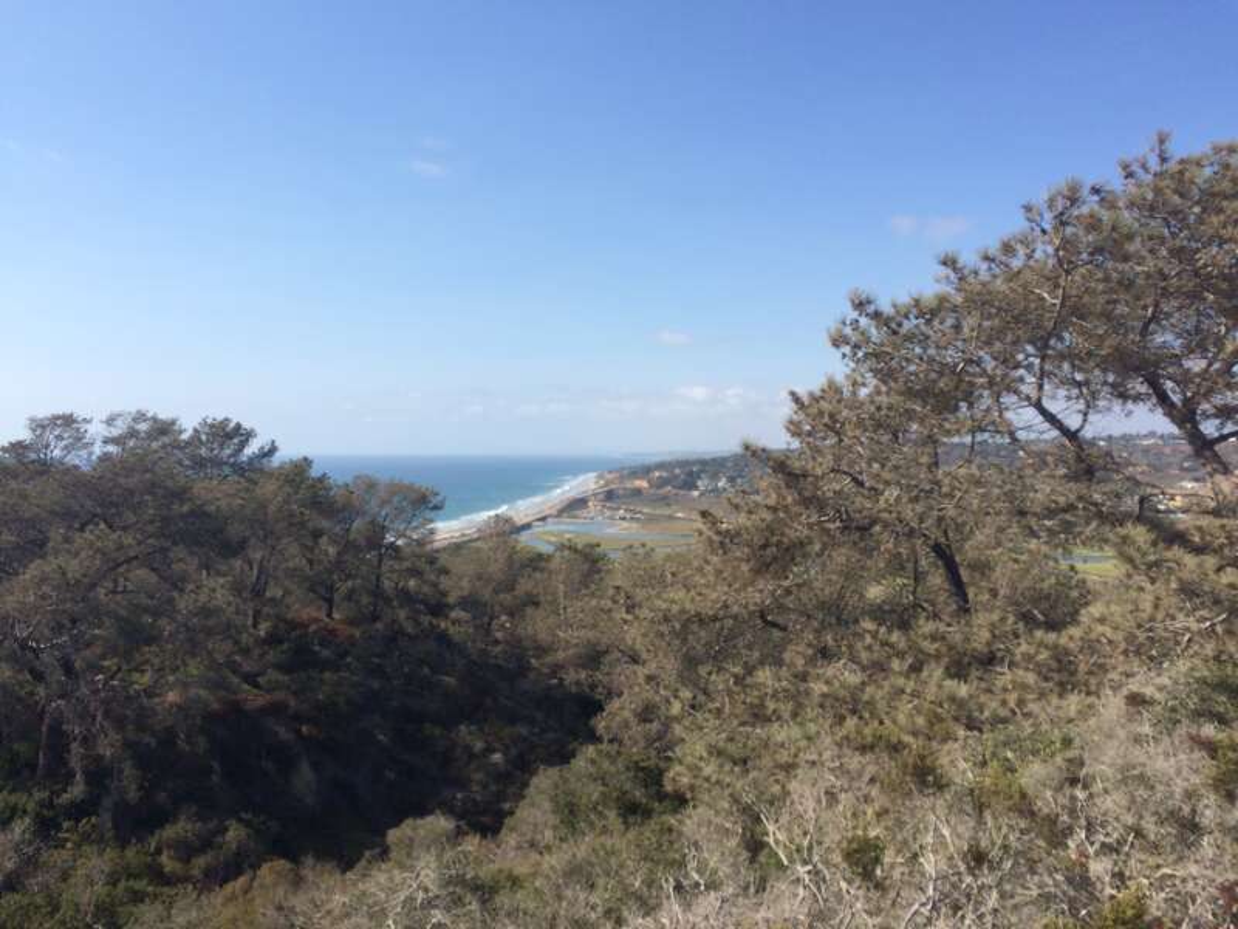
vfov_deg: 48.2
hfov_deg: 61.7
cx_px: 619
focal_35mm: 29
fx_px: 1037
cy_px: 464
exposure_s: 1/1866
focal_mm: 4.15
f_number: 2.2
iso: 32
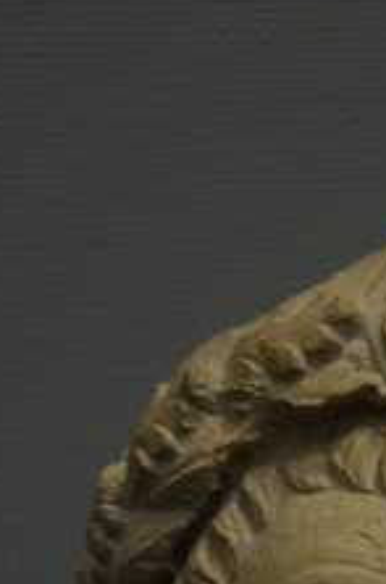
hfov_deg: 6.1
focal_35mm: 224
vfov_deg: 9.0
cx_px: 412
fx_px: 3619
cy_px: 834
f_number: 4.8
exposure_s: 1/6
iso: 1250
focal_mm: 50
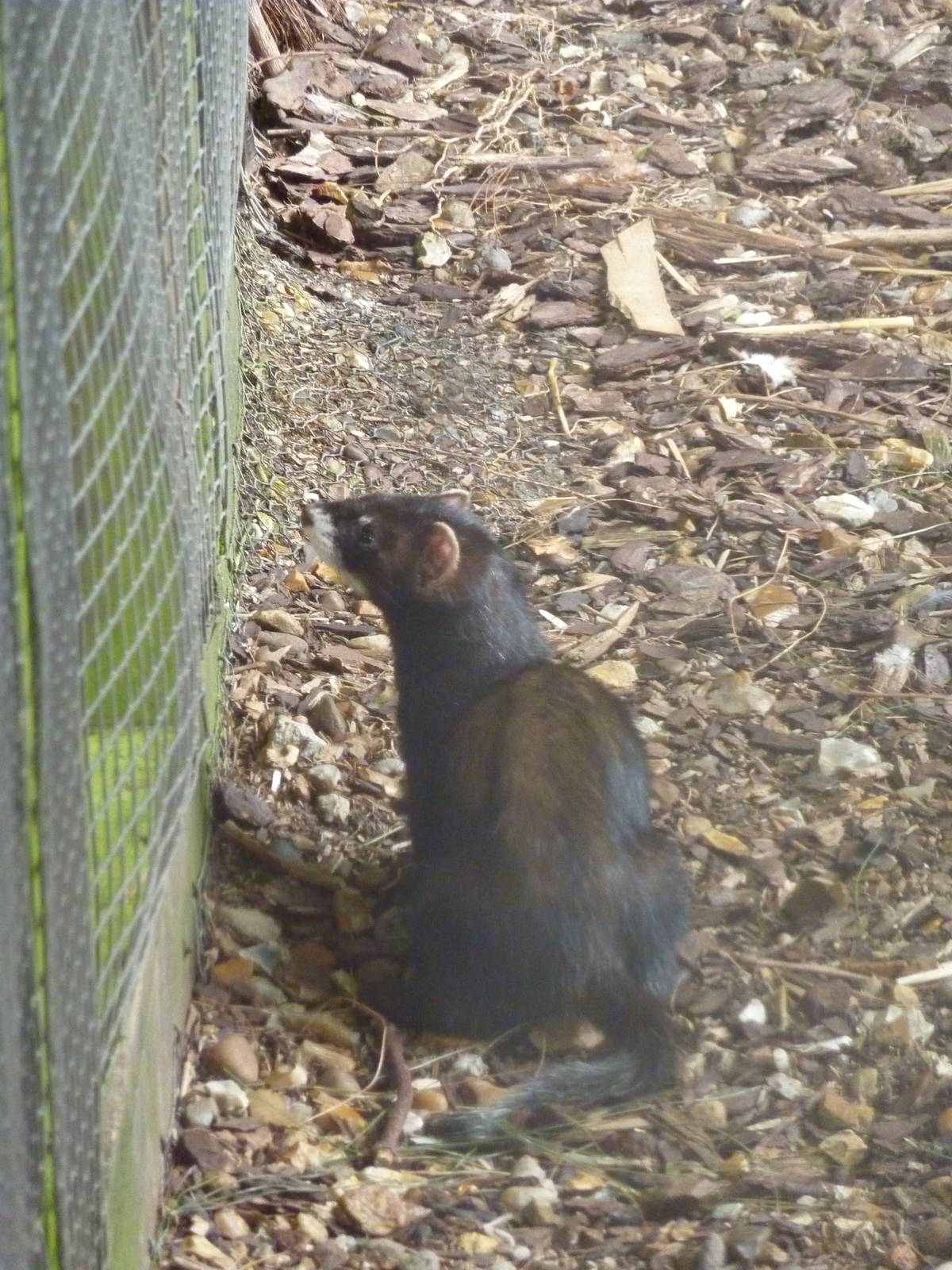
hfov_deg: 5.0
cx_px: 476
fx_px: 11001
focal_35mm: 300
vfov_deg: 6.6
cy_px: 635
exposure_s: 1/15
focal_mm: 49.2
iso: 800
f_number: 4.9
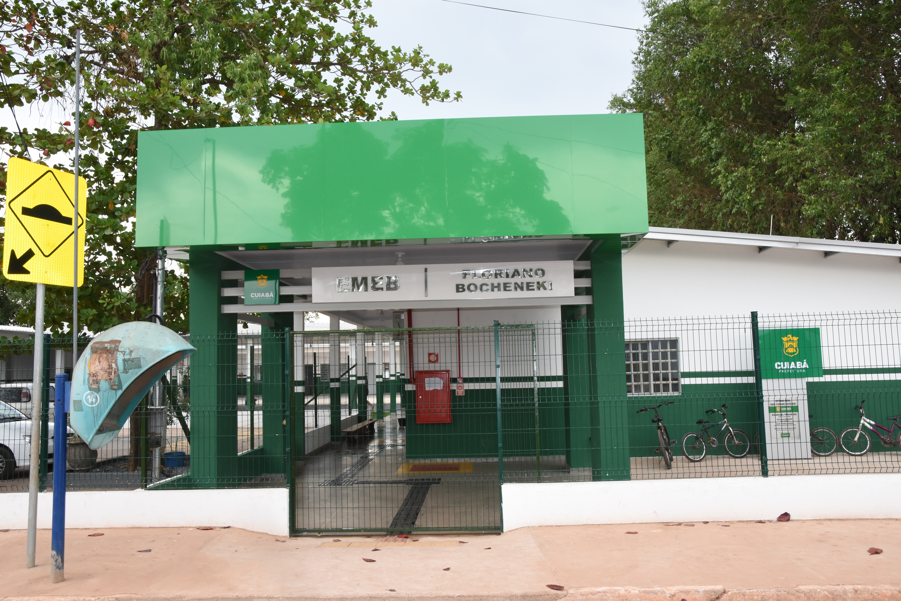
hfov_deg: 64.6
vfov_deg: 45.7
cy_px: 300
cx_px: 450
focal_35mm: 28
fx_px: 713
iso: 1000
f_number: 10
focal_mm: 19
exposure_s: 1/250
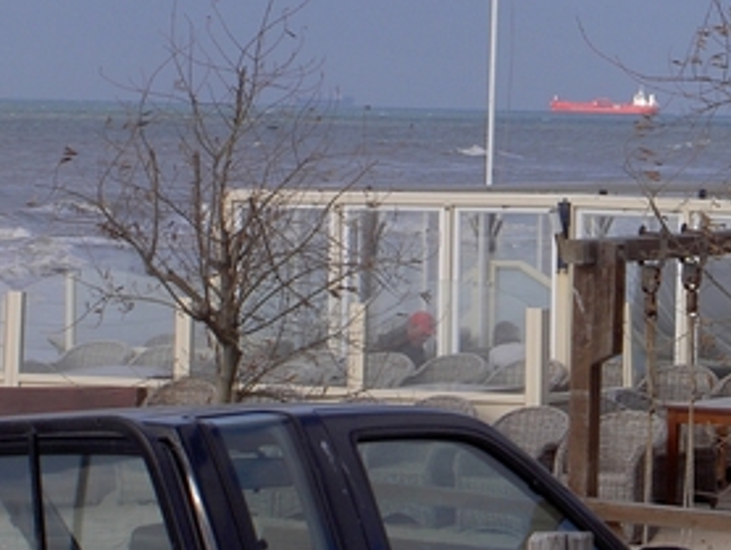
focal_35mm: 250
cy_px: 84
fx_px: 5284
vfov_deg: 5.9
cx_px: 589
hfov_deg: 7.9
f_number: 8.3
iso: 100
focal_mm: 24
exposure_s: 1/200
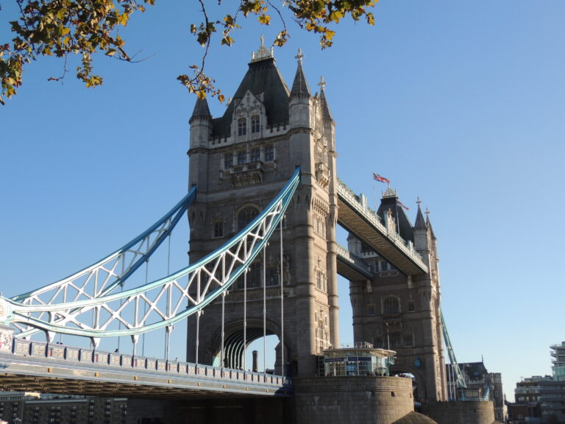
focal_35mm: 43
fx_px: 702
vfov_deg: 33.6
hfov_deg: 43.9
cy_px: 212
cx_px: 282
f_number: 3.4
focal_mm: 7.6
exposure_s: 1/800
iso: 100
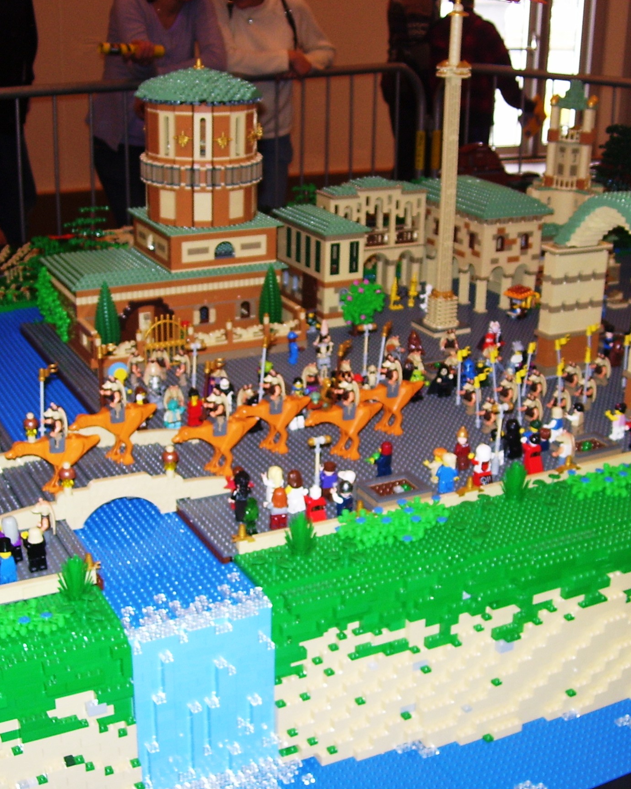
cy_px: 394
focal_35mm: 47
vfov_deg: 39.5
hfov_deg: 32.1
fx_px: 1097
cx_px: 300
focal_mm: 6
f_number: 2.7
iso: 80
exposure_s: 1/60
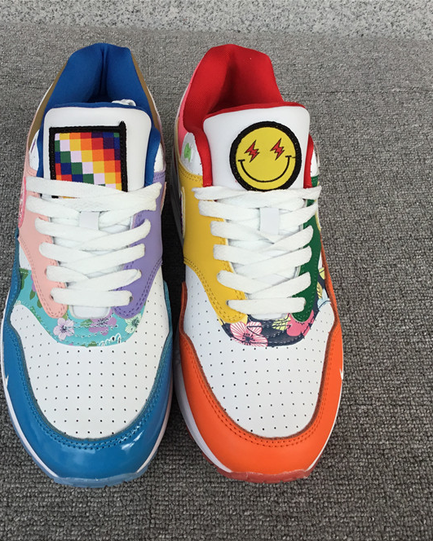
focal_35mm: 41
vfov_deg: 44.8
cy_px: 274
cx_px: 161
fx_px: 657
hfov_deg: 36.3
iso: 25
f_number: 2.4
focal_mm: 3.3
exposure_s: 1/202
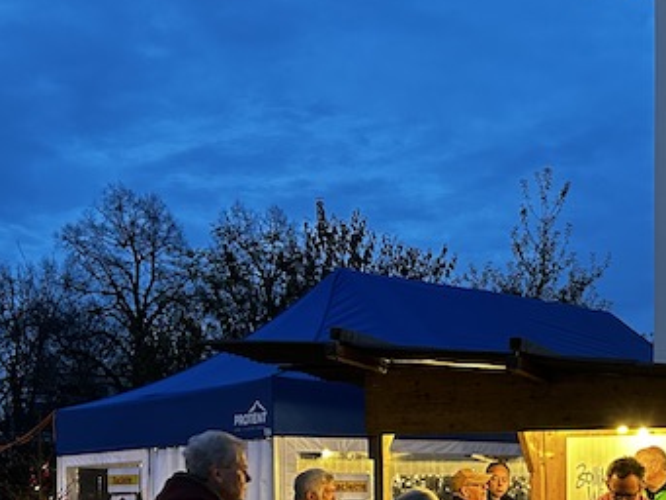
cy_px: 479
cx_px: 498
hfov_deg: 31.1
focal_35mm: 61
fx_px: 1174
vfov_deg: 23.2
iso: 500
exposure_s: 1/50
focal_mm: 5.7
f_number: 1.5
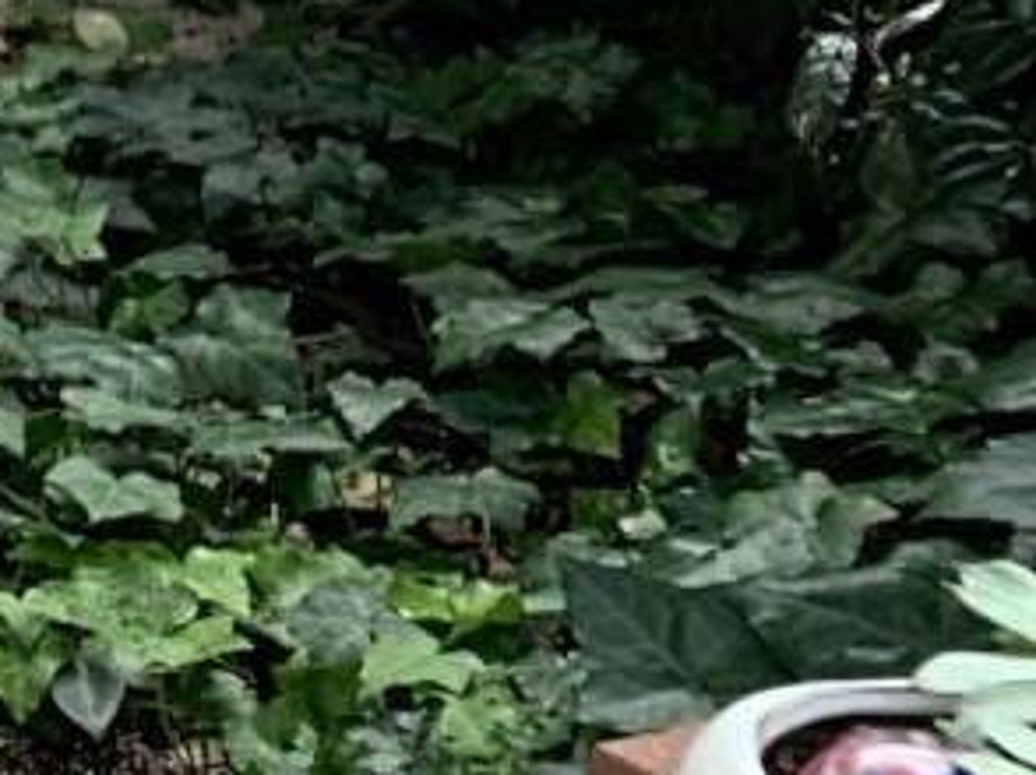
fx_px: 5293
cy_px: -1110
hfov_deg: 8.6
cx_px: -2364
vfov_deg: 7.8
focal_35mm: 177
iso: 25
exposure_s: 1/122
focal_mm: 4.25
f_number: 1.8
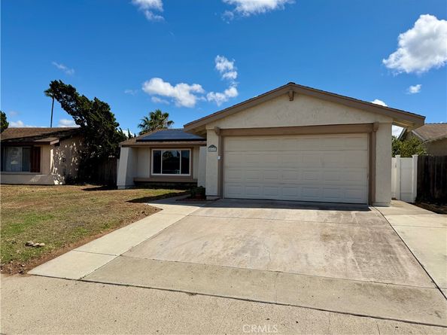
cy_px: 168
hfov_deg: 71.6
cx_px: 224
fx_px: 310
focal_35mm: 24
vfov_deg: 56.8
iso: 80
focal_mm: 6.76
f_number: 1.78
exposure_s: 1/8130
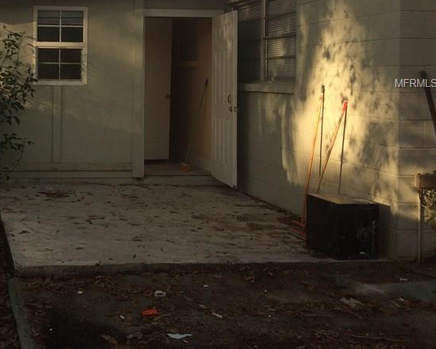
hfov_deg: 34.0
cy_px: 84
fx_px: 671
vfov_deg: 28.7
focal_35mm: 52
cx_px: 41
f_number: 2.2
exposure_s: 1/641
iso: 40
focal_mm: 4.15
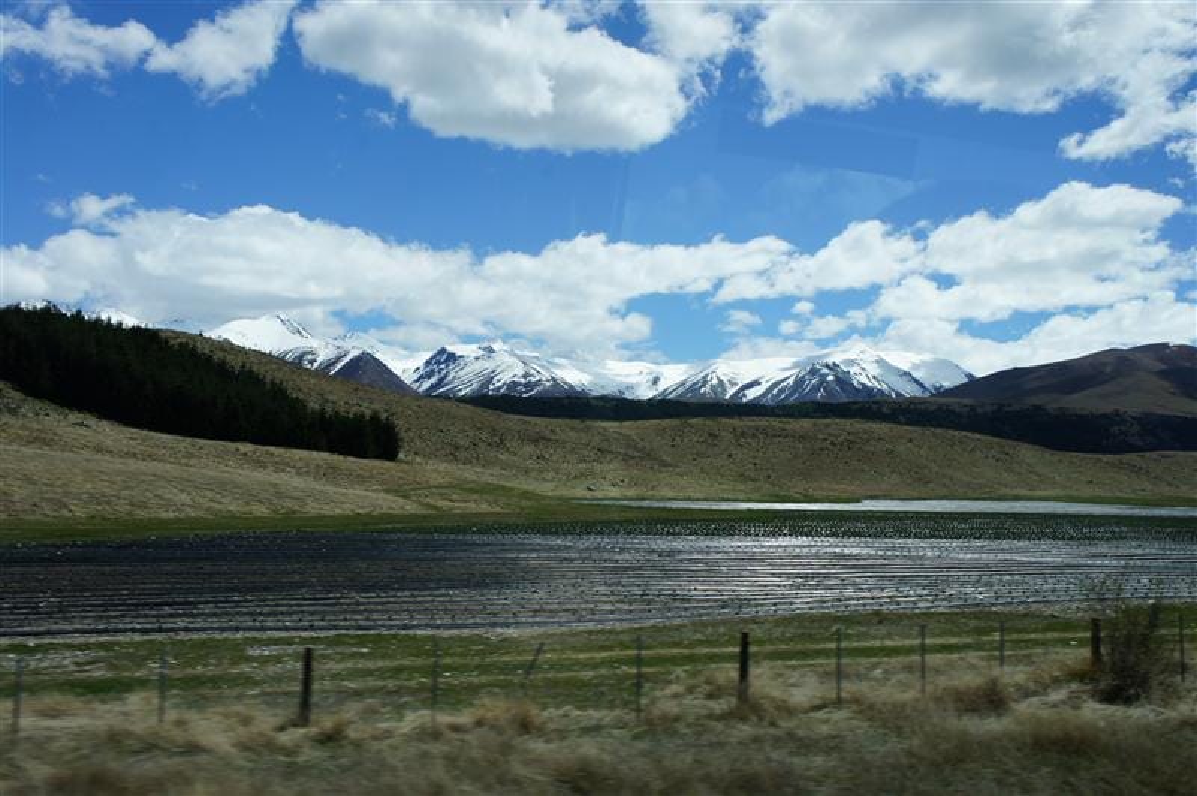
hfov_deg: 53.2
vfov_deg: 36.8
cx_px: 598
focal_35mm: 36
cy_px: 398
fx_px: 1196
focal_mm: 24
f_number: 11
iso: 200
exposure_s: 1/320
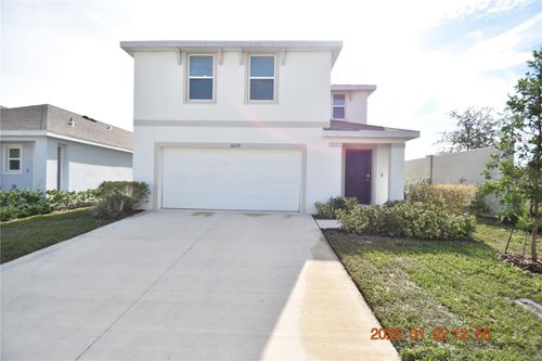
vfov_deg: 77.3
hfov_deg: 100.4
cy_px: 180
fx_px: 226
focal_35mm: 15
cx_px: 271
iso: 800
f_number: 3.5
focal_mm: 10
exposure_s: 1/4000
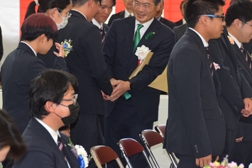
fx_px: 1330
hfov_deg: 10.8
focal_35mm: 190
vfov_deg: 7.2
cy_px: 56
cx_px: 113
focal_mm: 90
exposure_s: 1/60
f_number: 5.3
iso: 900
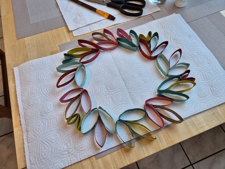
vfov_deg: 58.9
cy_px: 84
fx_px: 149
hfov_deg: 73.9
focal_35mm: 23
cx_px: 112
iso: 125
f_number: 1.8
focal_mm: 5.4
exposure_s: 1/180
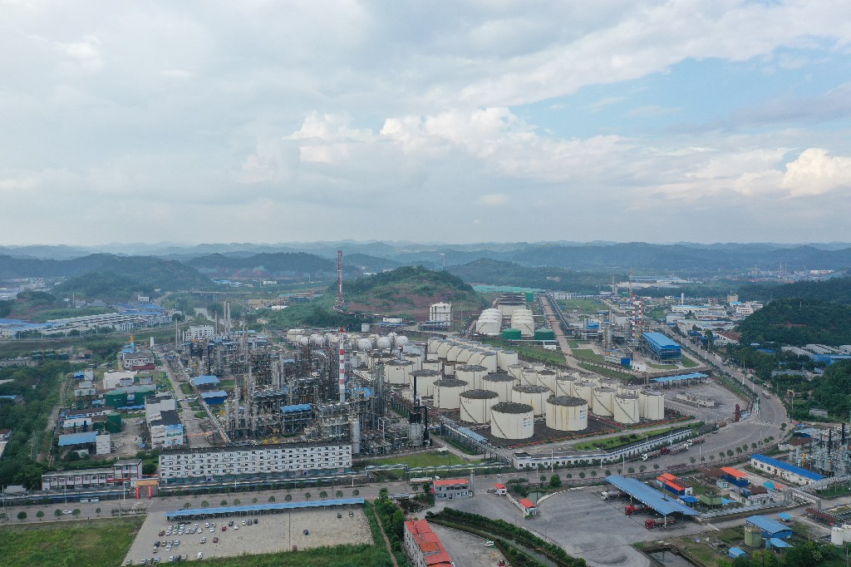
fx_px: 662
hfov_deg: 65.5
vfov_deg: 46.4
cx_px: 426
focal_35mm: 28
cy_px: 284
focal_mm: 10.26
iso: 100
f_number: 5.6
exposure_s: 1/320
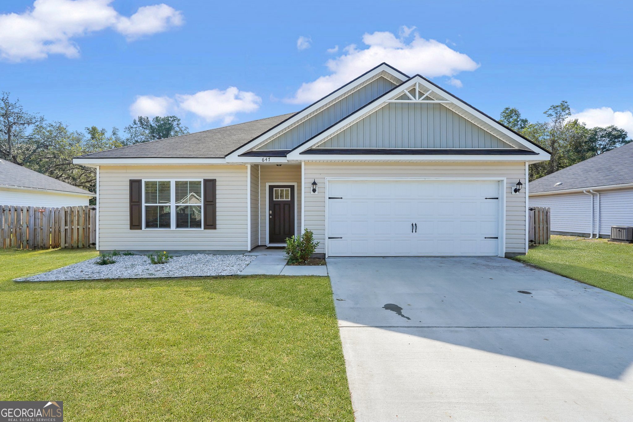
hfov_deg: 96.7
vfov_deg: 73.7
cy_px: 211
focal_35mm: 16
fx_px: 281
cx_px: 316
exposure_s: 1/640
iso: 400
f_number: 9
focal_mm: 16
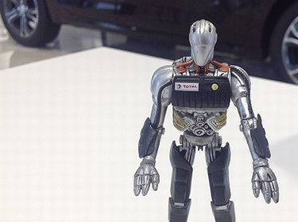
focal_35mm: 56
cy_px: 128
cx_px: 207
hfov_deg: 34.0
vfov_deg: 26.0
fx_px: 481
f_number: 2.4
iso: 64
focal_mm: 4.28
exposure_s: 1/60
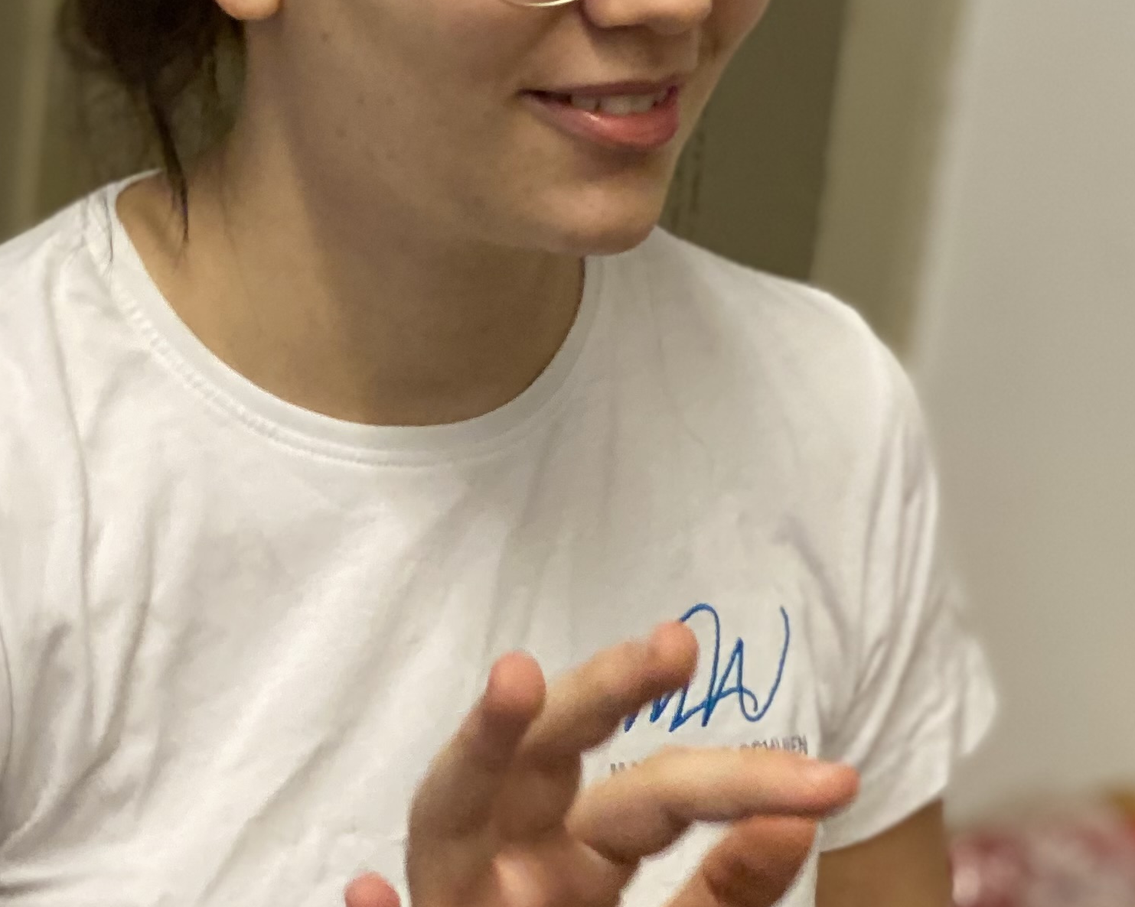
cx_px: 715
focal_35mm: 138
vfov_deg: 11.2
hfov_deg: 13.9
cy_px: 228
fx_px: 4635
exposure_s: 1/33
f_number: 2
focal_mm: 6
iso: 125
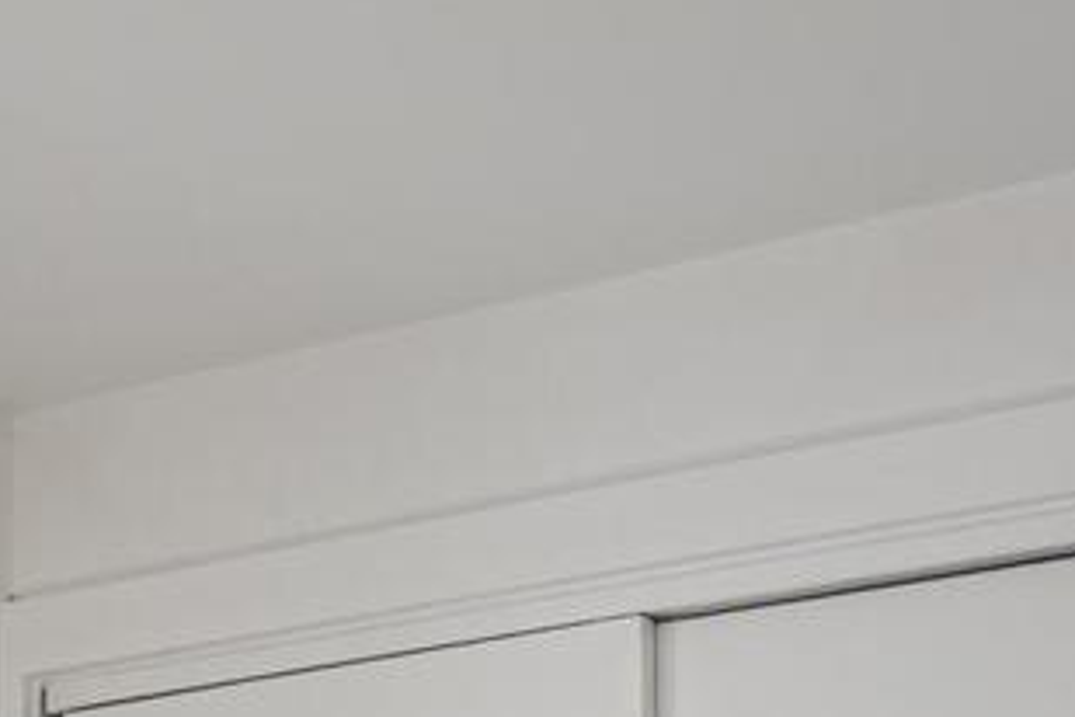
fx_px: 3165
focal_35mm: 106
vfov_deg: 11.6
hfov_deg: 19.2
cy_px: 1415
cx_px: 320
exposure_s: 1/6400
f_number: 8
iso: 200
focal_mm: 16
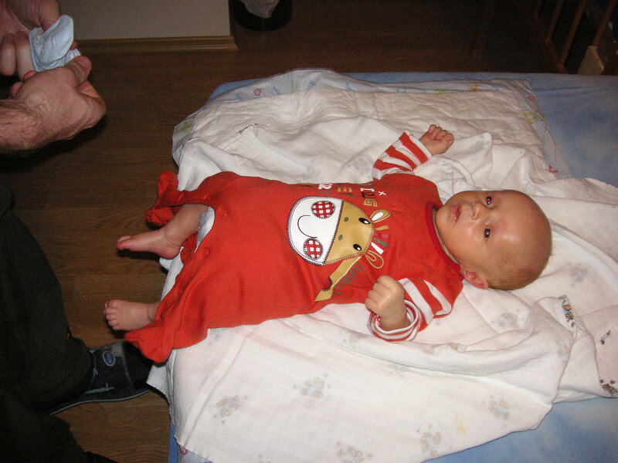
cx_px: 309
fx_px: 661
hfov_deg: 50.1
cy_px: 232
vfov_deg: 38.7
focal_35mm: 37
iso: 160
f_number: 2.8
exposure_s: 1/45
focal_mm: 6.1
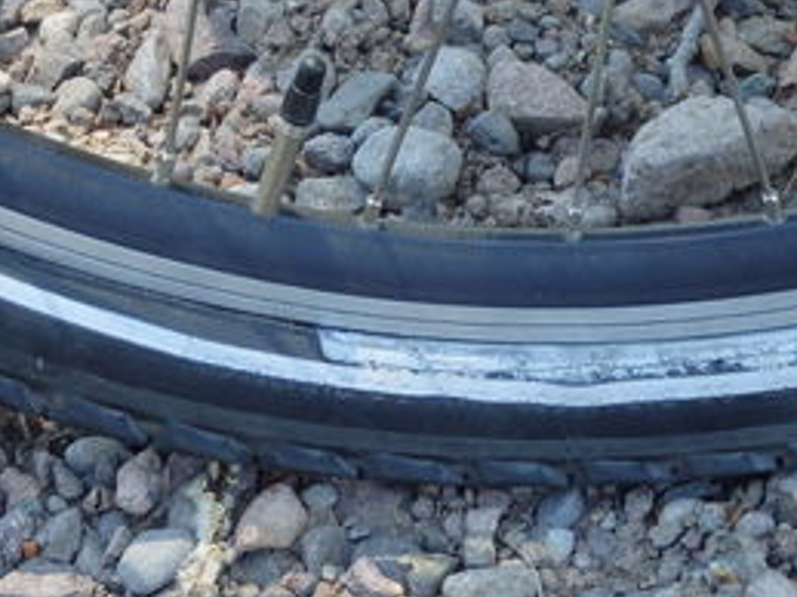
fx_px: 2485
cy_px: 315
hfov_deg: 18.2
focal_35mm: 108
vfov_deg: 13.7
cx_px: 523
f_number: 5.1
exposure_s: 1/60
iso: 250
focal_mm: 10
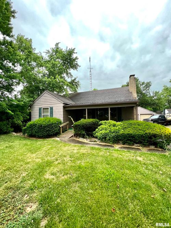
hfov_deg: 89.9
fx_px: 86
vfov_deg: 106.2
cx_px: 86
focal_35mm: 13
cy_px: 114
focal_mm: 1.57
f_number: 1.8
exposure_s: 1/99
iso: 160
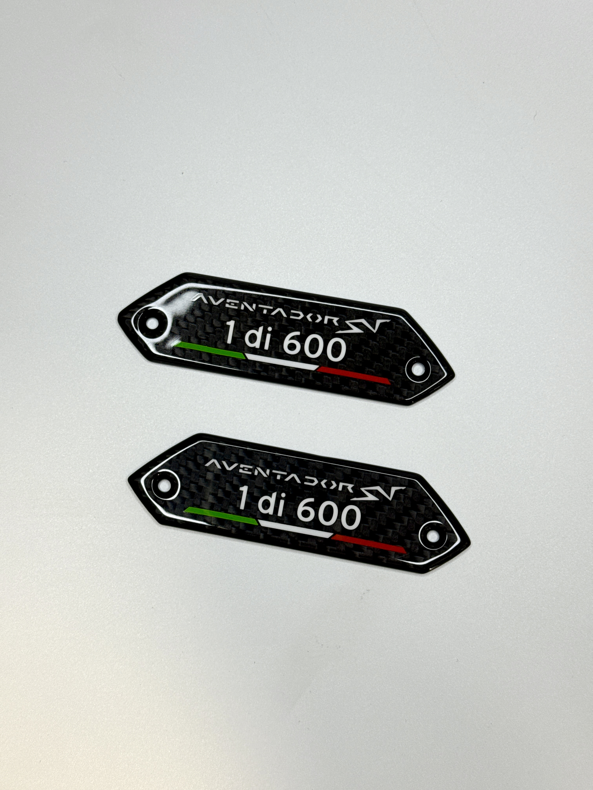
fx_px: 1096
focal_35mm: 48
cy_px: 395
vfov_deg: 39.7
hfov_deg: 30.3
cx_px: 296
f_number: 1.78
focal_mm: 6.76
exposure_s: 1/100
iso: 50
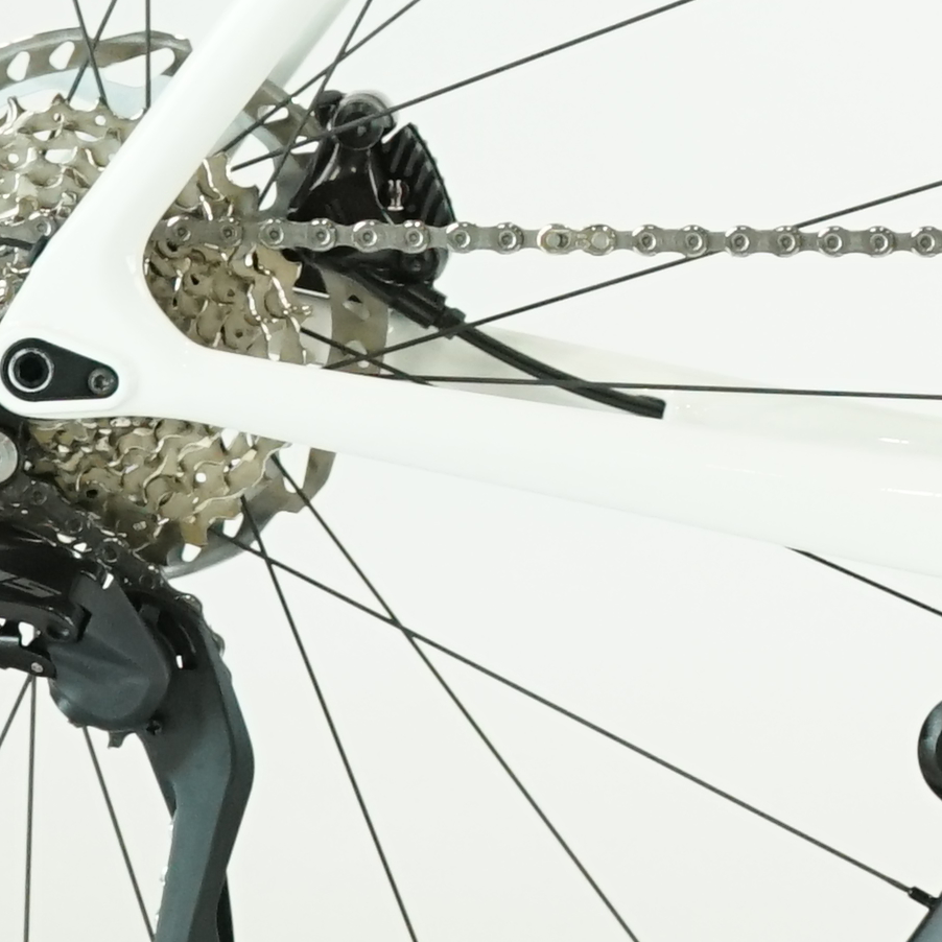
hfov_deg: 5.1
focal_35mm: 339
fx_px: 10437
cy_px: -385
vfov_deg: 5.1
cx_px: 1858
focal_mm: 60
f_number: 5
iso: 1600
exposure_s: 1/200
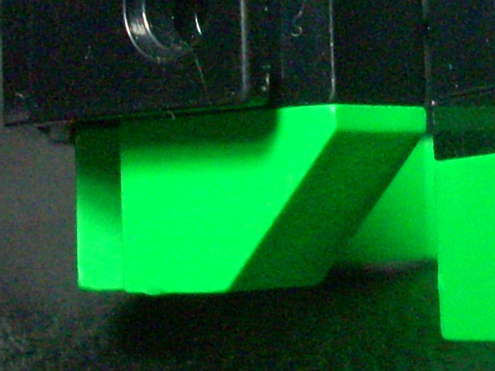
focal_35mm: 140
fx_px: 2001
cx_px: 552
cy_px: -29
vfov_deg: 10.5
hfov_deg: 13.8
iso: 455
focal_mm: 6.2
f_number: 2.8
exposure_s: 1/4
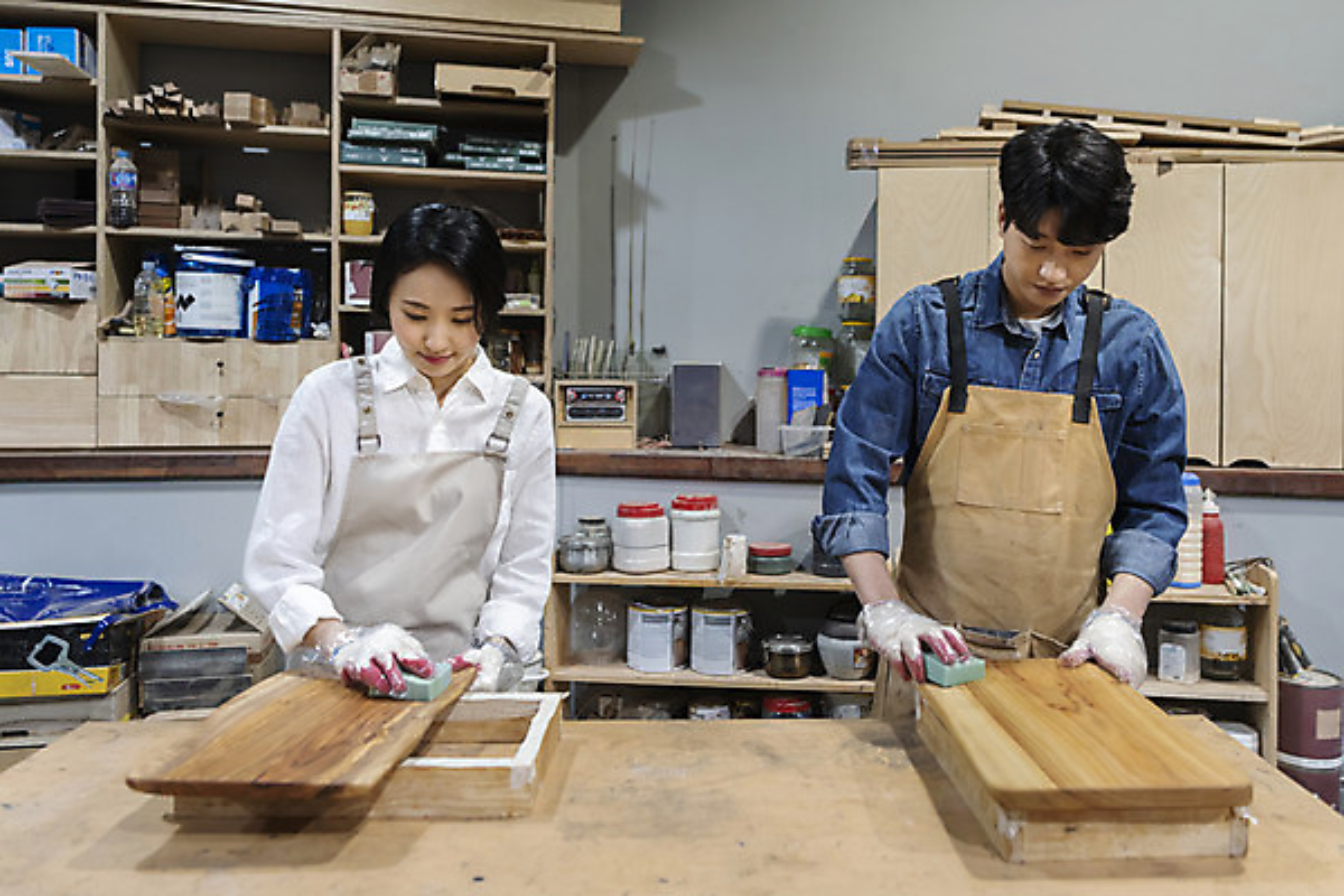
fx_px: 896
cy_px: 448
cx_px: 672
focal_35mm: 24
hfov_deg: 73.7
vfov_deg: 53.1
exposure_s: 1/125
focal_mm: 24
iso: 800
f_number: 2.8
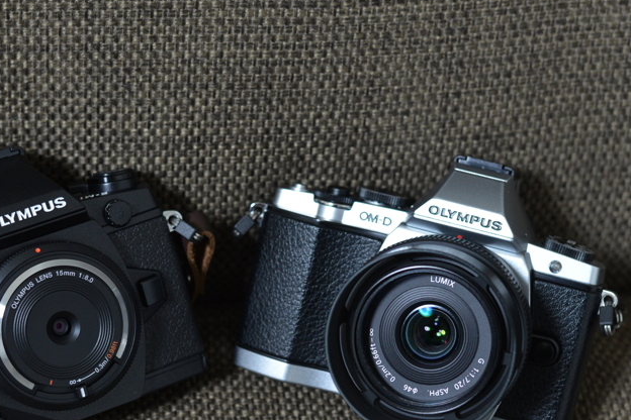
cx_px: 218
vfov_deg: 16.6
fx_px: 1437
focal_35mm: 82
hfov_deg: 24.7
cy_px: 281
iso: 1600
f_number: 4
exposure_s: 1/50
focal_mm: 50
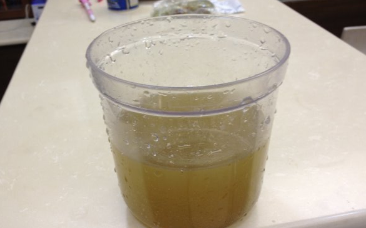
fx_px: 379
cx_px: 185
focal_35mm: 38
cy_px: 137
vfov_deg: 33.5
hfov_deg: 51.5
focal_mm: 4.28
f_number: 2.4
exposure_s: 1/20
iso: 80
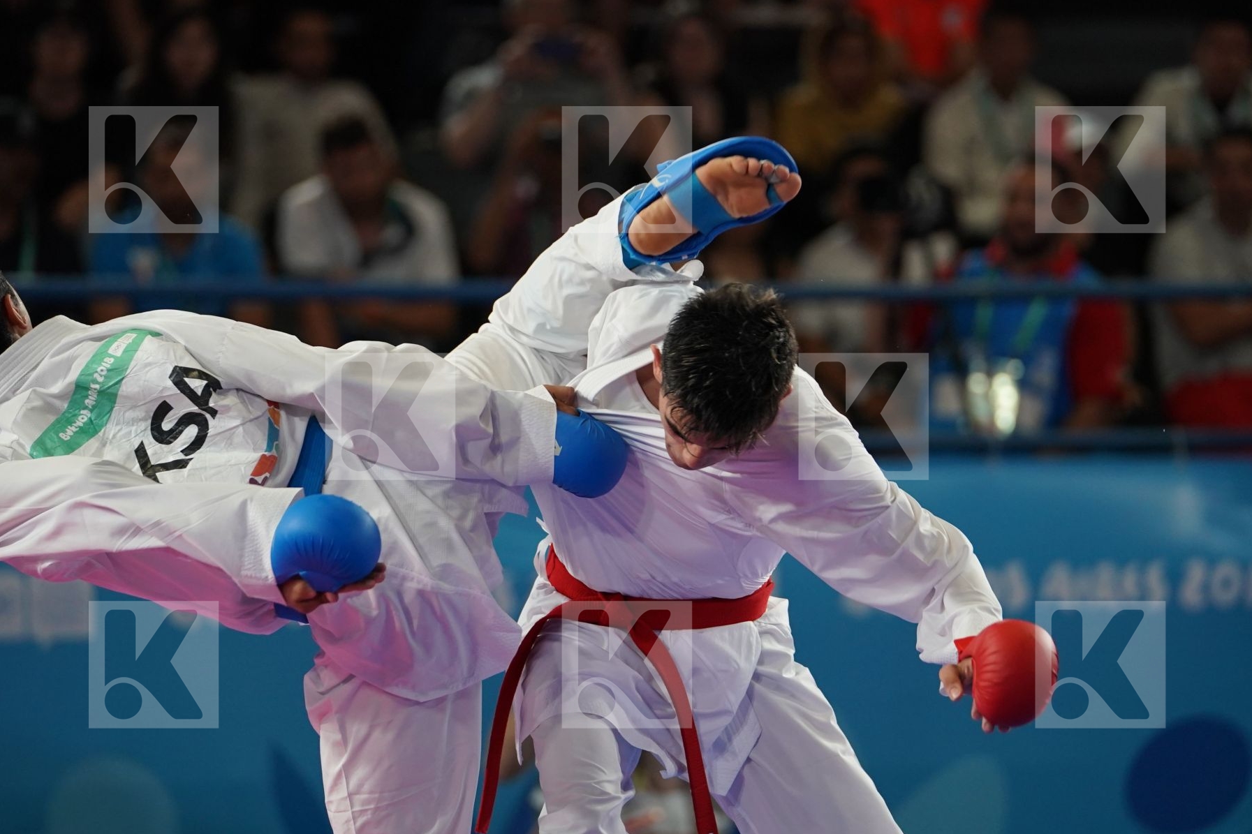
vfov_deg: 5.3
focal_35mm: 257
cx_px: 627
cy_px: 417
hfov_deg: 8.0
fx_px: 8936
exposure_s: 1/1000
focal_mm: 171
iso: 1250
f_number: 2.8
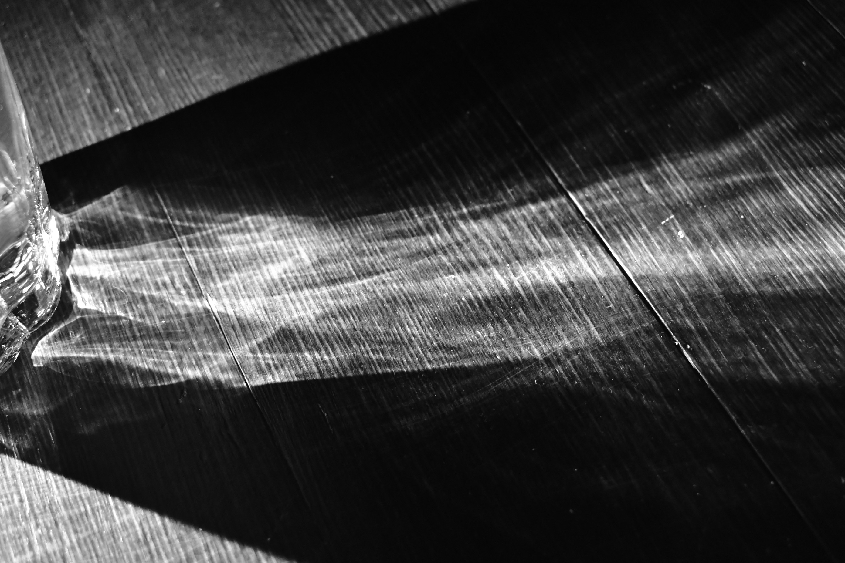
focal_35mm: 48
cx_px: 422
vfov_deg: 28.1
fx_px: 1127
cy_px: 282
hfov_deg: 41.1
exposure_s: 1/15
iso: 4000
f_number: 5
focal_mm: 32
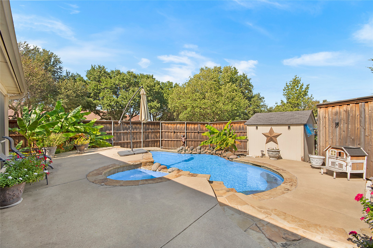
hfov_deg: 100.4
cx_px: 186
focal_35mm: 15
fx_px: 155
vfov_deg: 77.3
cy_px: 124
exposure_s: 1/160
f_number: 11
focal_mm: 10
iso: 100
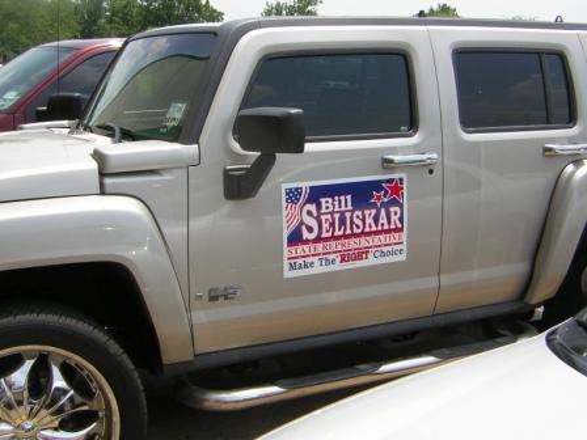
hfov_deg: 40.4
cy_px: 220
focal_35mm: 47
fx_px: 797
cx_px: 294
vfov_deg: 30.9
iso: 50
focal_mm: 6.1
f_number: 5.8
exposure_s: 1/254
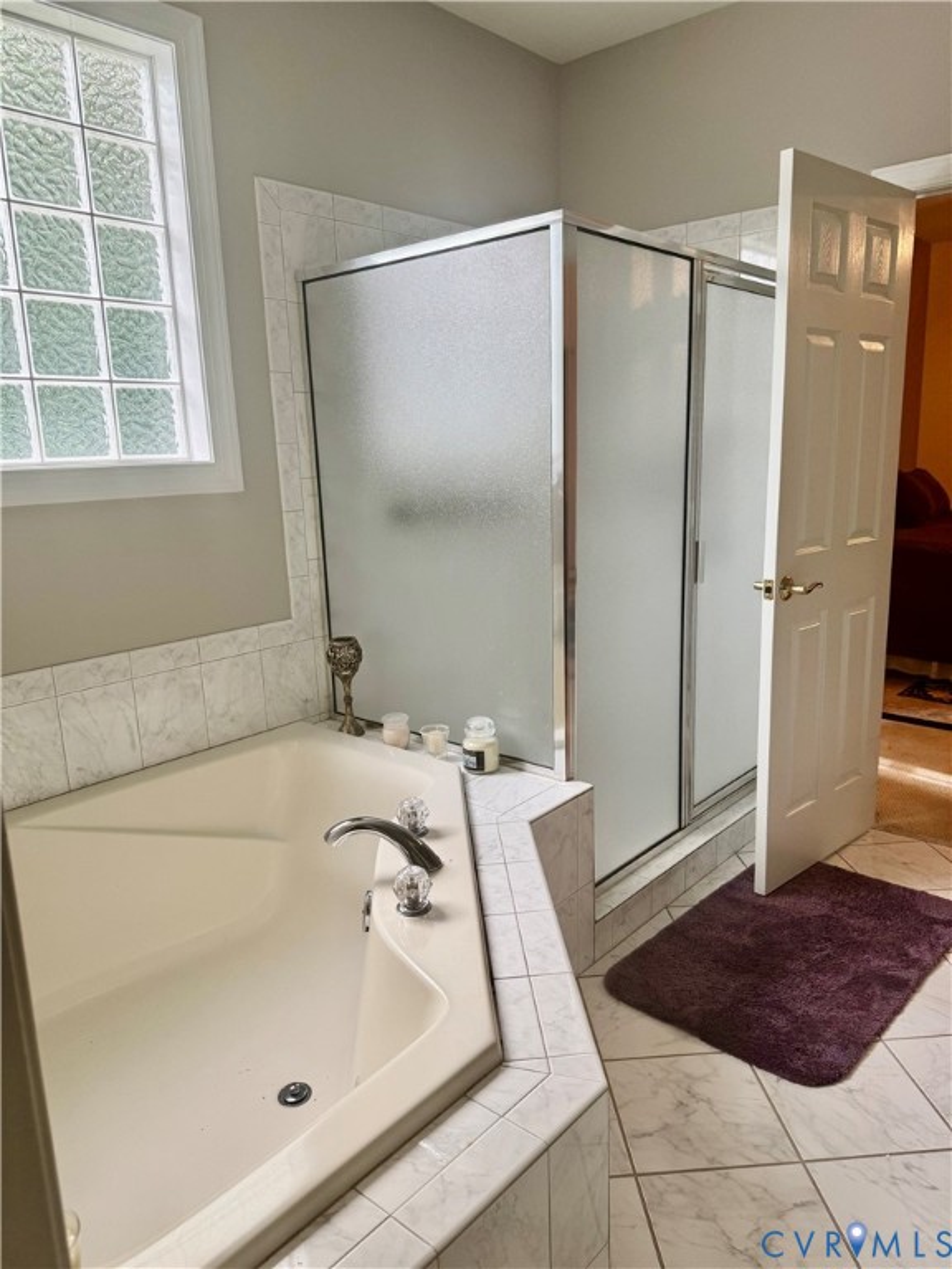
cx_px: 476
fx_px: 880
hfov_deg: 56.8
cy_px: 634
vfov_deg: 71.6
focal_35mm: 24
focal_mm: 6.76
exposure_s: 1/60
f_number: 1.78
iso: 125
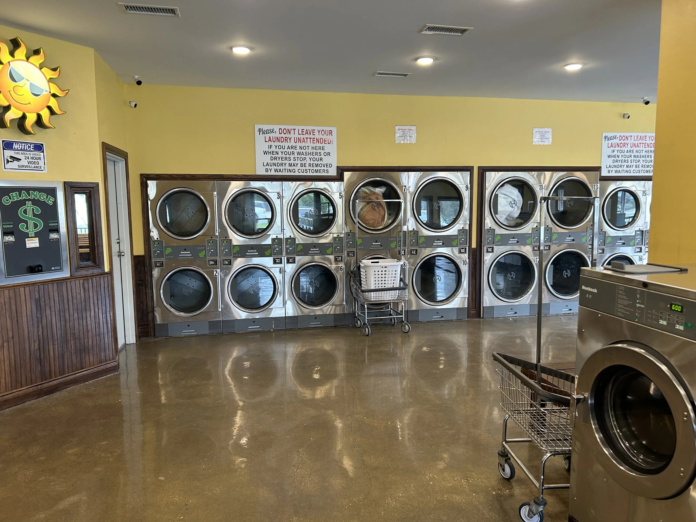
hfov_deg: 67.3
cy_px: 261
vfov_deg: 53.1
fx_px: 523
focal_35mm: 26
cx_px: 348
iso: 125
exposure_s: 1/60
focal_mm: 5.7
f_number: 1.5
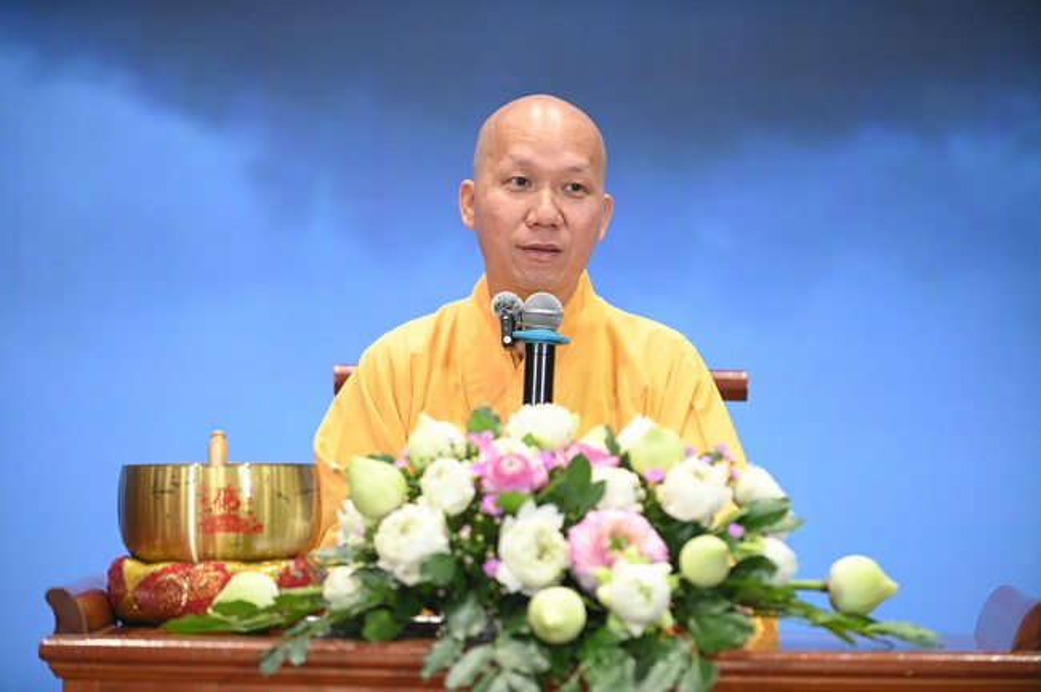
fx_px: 5777
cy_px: 346
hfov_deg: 10.3
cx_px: 520
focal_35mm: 200
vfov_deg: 6.9
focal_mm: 200
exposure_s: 1/200
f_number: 3.2
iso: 3200
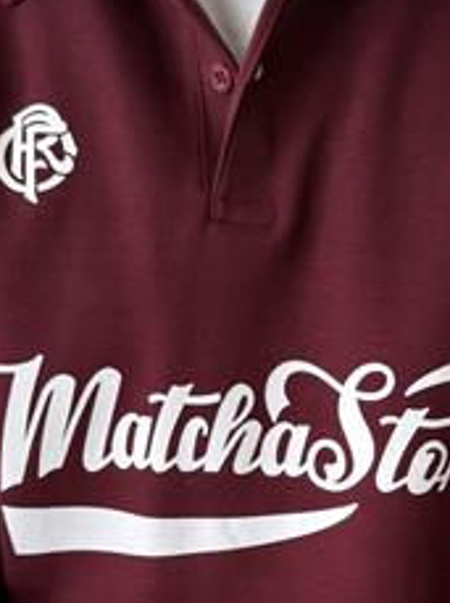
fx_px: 1460
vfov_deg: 21.8
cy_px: 703
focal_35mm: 84
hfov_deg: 17.4
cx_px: 334
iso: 250
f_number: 1.78
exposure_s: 1/60
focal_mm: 6.76
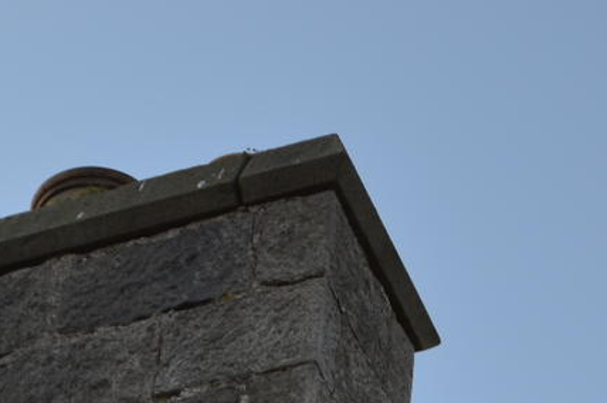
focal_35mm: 246
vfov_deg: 5.5
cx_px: 41
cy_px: 553
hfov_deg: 8.3
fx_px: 4150
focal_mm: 55
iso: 140
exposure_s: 1/250
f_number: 5.6
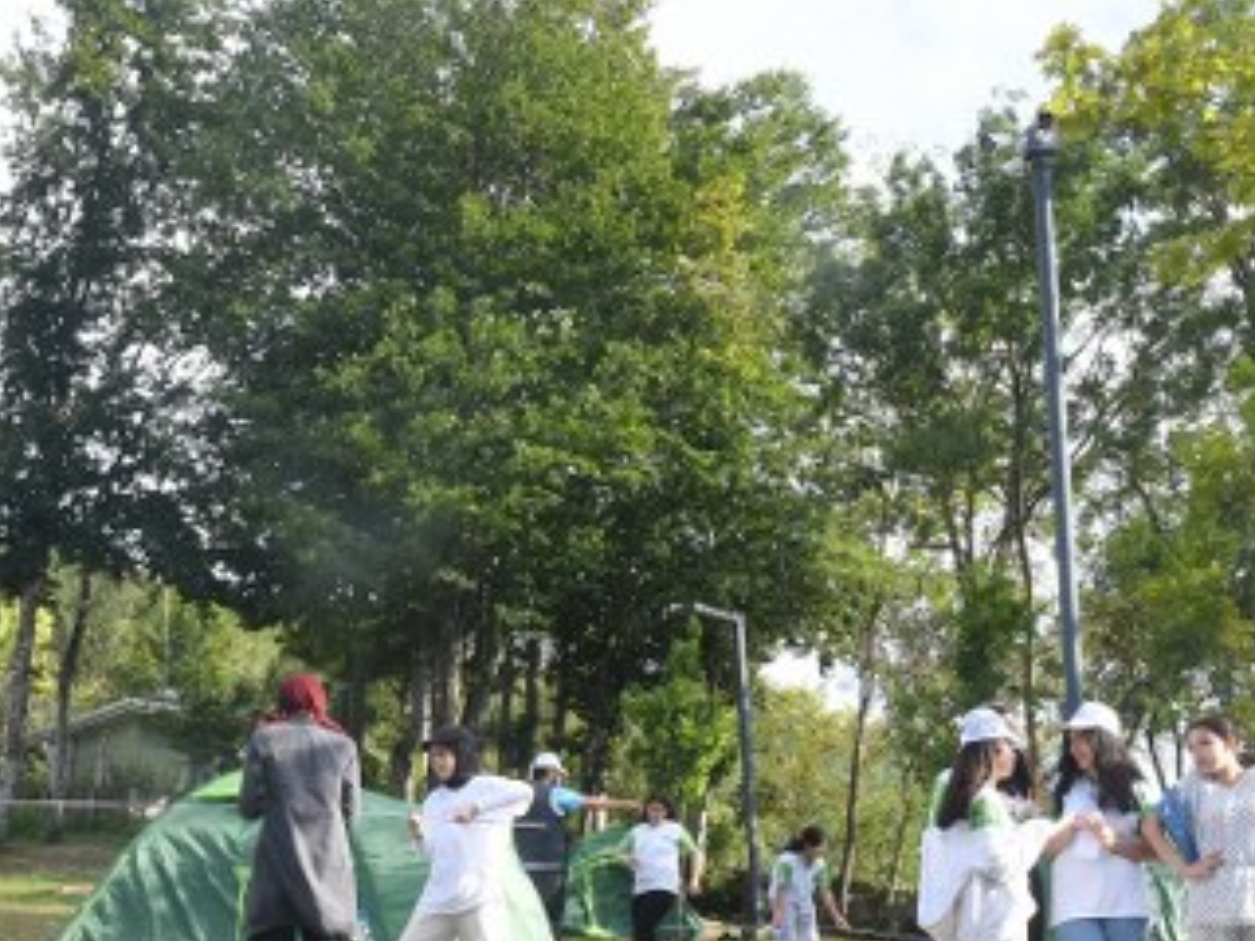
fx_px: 1958
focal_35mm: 54
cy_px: 706
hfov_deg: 35.3
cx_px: 455
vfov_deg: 26.7
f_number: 14
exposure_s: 1/100
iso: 400
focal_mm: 20
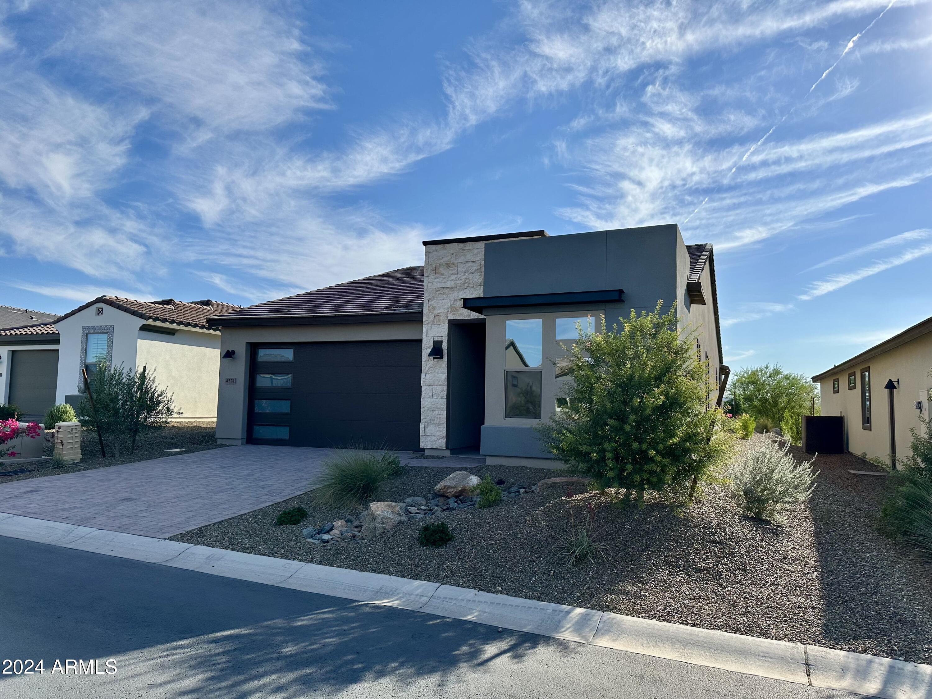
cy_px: 350
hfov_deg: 71.6
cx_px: 466
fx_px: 646
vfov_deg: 56.8
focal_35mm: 24
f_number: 1.78
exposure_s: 1/7042
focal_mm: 6.86
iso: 80
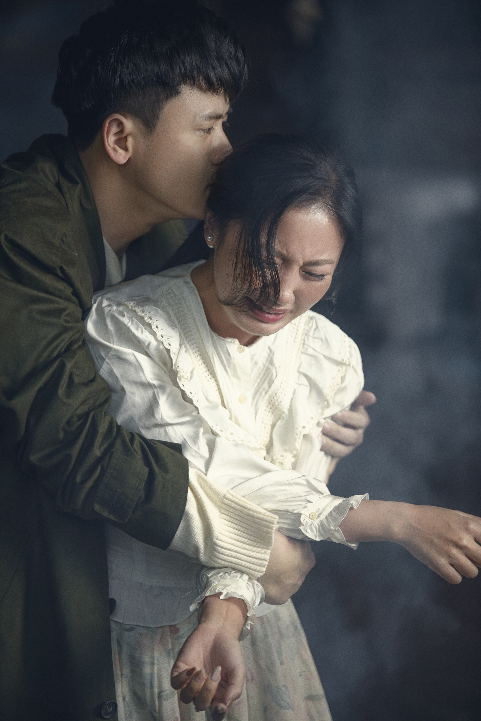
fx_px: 3504
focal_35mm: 175
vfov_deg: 11.7
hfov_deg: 7.9
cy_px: 360
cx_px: 240
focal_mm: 175
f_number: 2.8
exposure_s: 1/160
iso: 125
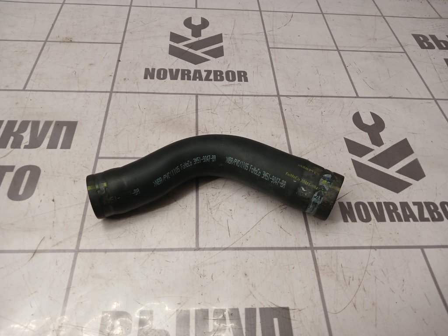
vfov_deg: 51.4
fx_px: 349
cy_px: 168
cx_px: 224
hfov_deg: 65.3
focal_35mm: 27
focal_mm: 4
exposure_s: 1/50
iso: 125
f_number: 1.8
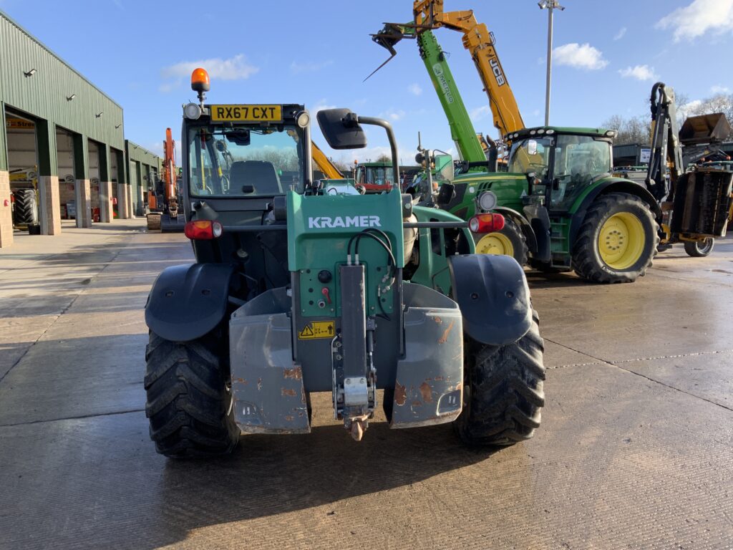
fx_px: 614
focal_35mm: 29
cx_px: 366
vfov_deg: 48.2
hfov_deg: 61.7
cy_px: 275
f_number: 1.8
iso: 16
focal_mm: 3
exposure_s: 1/657
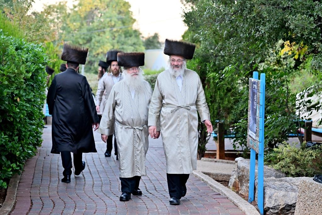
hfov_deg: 20.8
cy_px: 108
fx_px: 877
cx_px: 161
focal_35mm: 98
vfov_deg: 14.0
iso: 640
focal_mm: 98
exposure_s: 1/250
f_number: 4
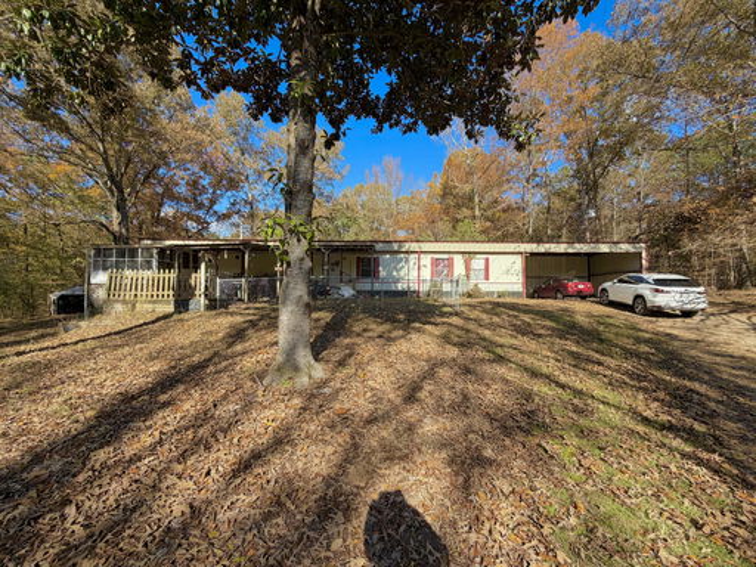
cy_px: 284
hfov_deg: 102.1
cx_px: 378
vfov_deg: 85.7
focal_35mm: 14
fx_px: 306
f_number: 2.2
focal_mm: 2.22
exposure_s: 1/585
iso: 40
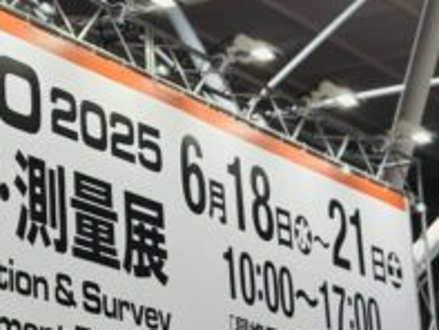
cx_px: -196
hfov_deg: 12.9
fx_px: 1853
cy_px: 94
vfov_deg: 10.2
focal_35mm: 146
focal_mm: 6.76
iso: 80
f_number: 1.78
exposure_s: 1/427
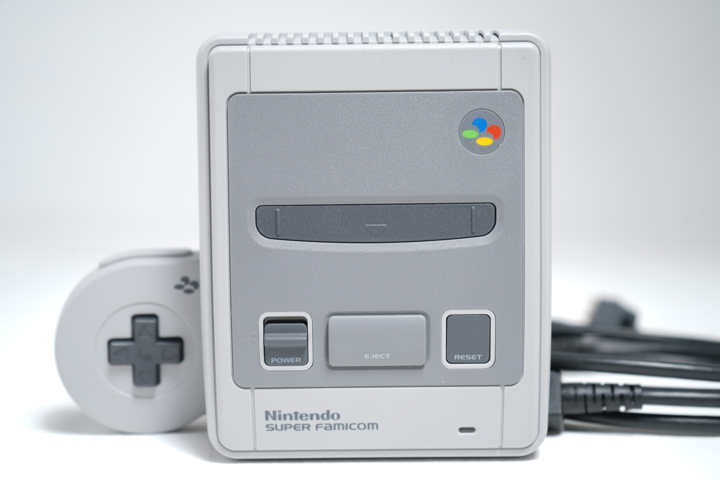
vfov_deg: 28.7
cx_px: 360
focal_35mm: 47
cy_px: 240
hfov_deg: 41.9
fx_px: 940
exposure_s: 1/3
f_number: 5
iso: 64
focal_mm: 47
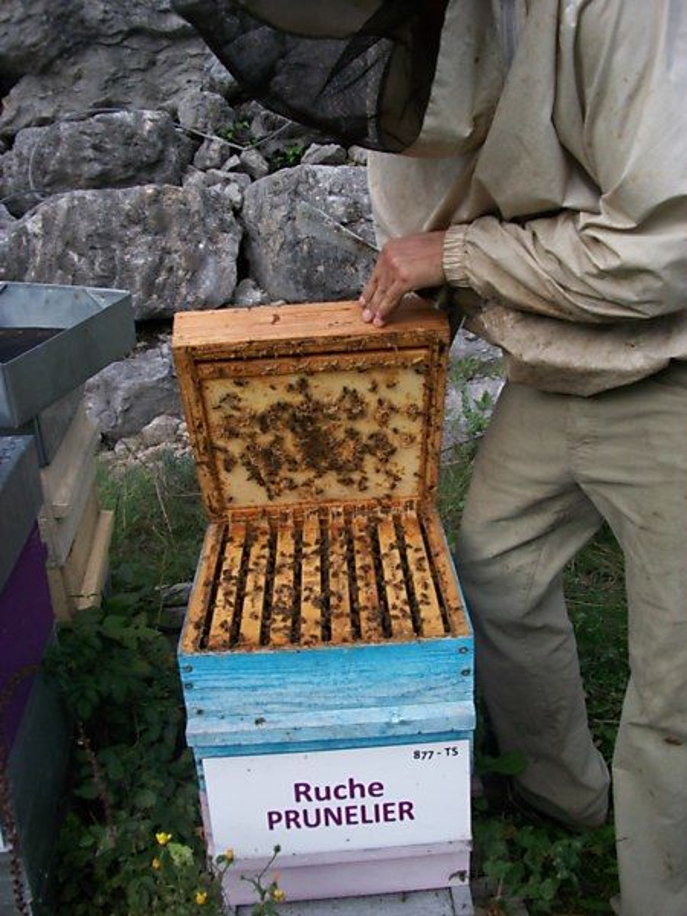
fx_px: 847
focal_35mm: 32
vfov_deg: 56.8
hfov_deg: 44.2
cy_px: 458
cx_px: 344
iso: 80
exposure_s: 1/160
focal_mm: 5.7
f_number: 2.9
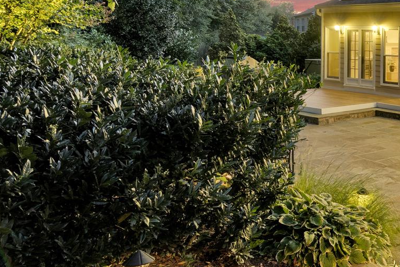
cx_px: 493
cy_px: 31
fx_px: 478
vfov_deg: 30.0
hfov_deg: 34.9
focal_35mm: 43
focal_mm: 16
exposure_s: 1/4
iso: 1250
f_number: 7.1
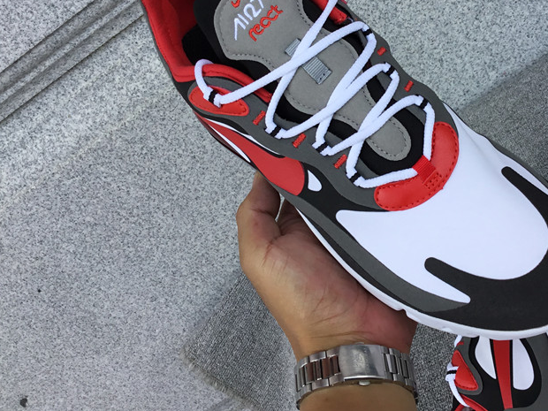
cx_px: 394
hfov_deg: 41.1
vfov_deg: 31.8
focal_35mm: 45
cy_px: 127
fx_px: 712
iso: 25
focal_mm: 3.3
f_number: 2.4
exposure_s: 1/250
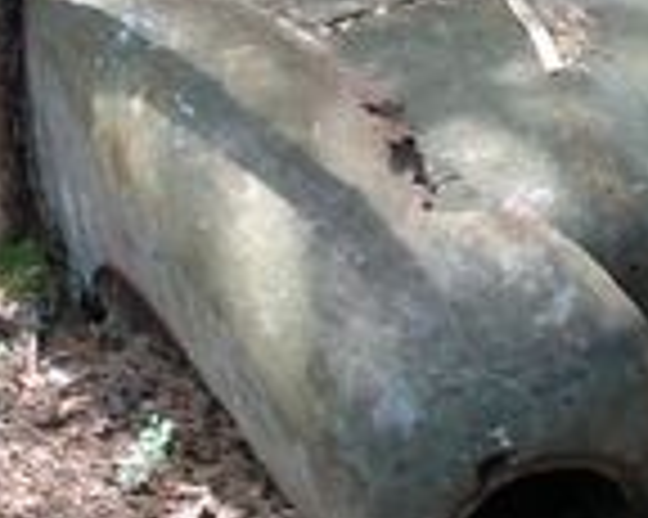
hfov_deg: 13.9
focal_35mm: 139
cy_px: -23
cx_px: 410
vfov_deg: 11.0
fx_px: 2664
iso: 80
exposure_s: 1/41.1
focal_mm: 5.7
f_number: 2.9
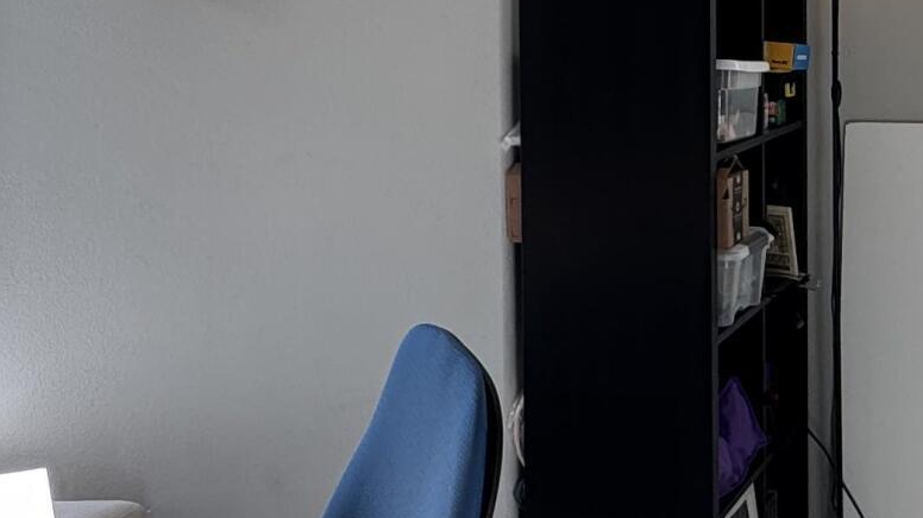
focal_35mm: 59
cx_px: 793
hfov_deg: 33.9
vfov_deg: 20.0
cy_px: 52
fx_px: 1444
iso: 50
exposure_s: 1/120
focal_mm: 2.22
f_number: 2.2
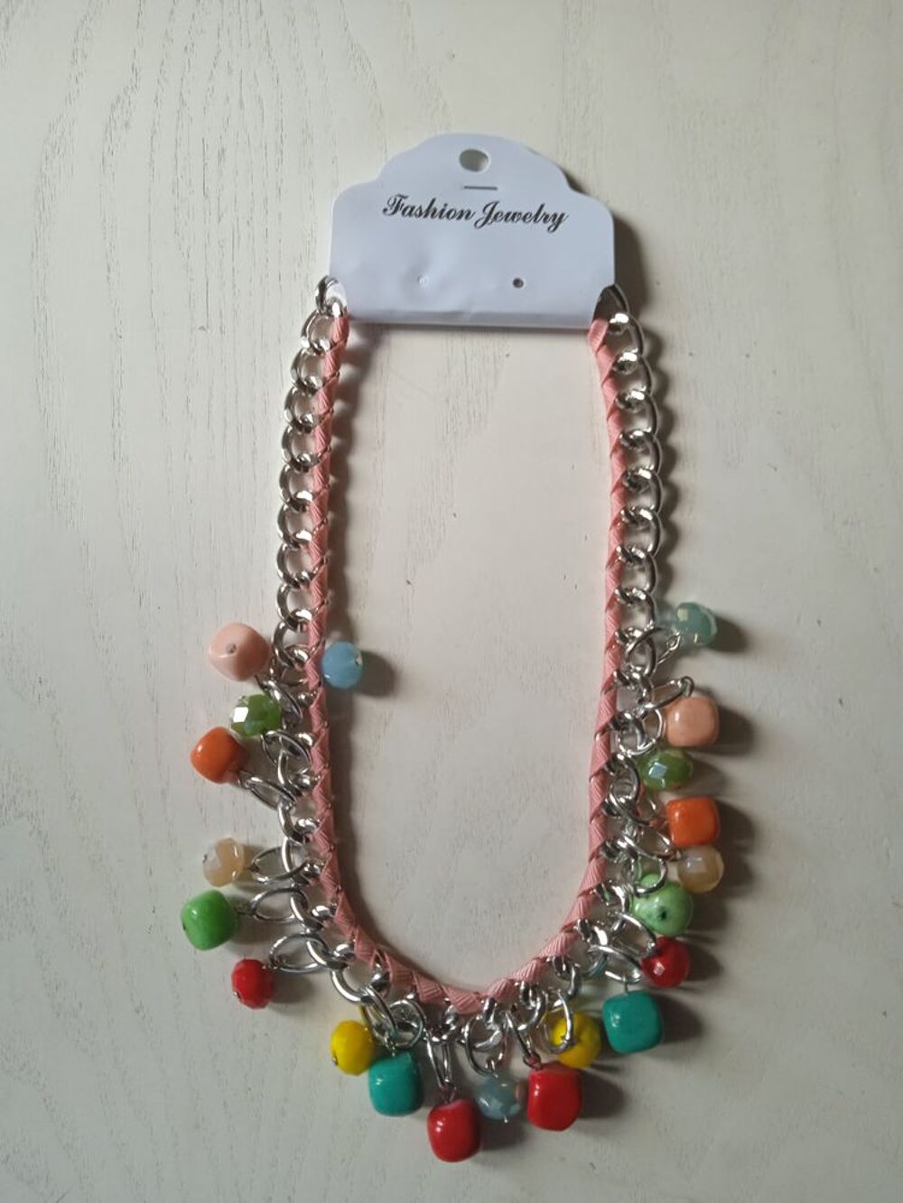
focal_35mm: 28
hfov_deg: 49.8
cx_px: 452
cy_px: 602
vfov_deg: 63.4
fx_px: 974
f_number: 2.2
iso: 209
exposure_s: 1/50
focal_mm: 3.43
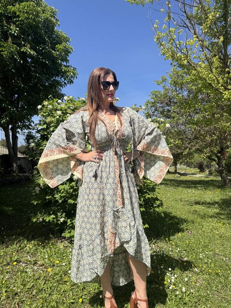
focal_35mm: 24
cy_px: 154
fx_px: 214
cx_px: 116
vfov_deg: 71.6
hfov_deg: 56.8
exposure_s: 1/4049
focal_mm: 6.76
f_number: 1.78
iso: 80
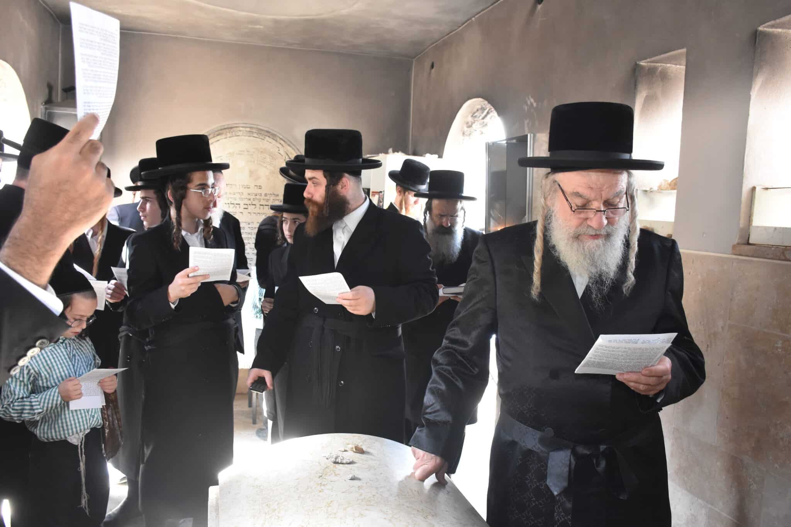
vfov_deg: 43.6
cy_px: 264
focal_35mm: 30
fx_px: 659
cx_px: 396
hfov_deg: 61.9
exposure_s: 1/100
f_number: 6.3
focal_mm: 20
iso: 1600
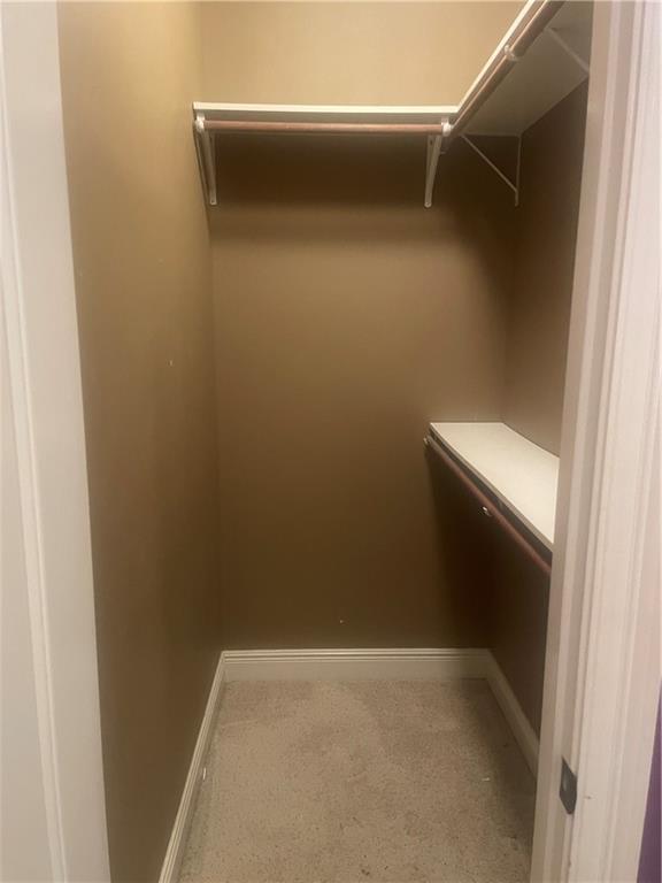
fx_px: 663
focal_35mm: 26
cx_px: 331
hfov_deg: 53.1
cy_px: 442
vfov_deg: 67.3
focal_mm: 4.2
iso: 500
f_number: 1.6
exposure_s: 1/30
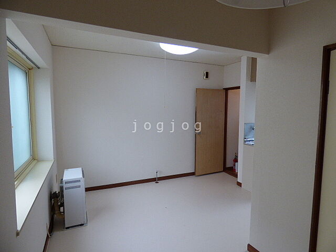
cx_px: 168
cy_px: 126
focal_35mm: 20
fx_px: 194
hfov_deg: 81.7
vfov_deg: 66.0
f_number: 2.8
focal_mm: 3.58
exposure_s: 1/60
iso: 160
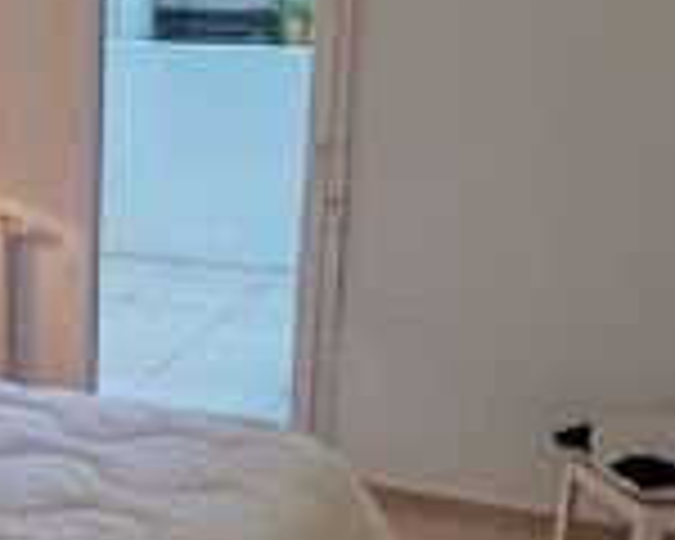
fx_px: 1498
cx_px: 27
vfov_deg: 20.4
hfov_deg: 24.4
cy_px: 313
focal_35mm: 75
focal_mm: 6.12
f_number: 1.9
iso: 320
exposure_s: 1/100
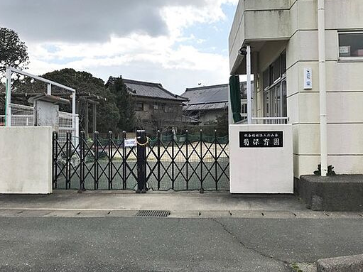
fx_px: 356
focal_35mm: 34
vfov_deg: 41.7
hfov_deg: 54.0
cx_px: 180
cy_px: 125
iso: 20
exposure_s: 1/3300
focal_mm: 3.99
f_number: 1.8
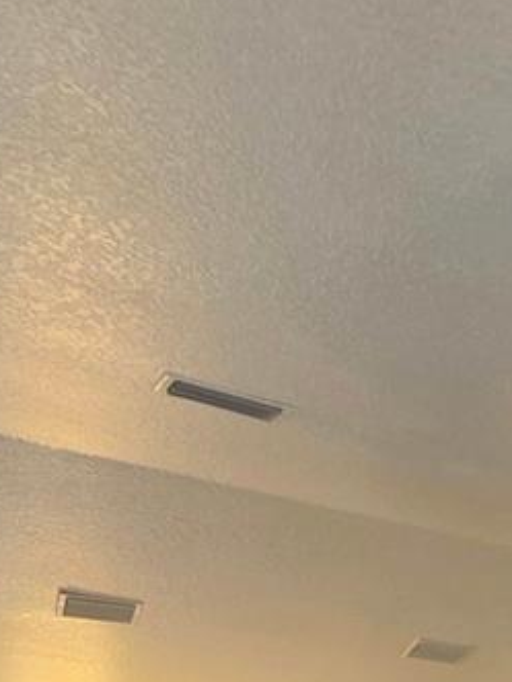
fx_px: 927
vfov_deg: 29.9
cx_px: 697
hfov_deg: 25.7
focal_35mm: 47
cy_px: 937
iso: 250
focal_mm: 2.2
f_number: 1.9
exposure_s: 1/60.2
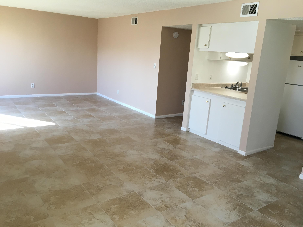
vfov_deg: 48.2
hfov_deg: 61.7
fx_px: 254
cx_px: 152
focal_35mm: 29
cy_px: 114
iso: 25
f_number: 2.2
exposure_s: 1/30
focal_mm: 4.15
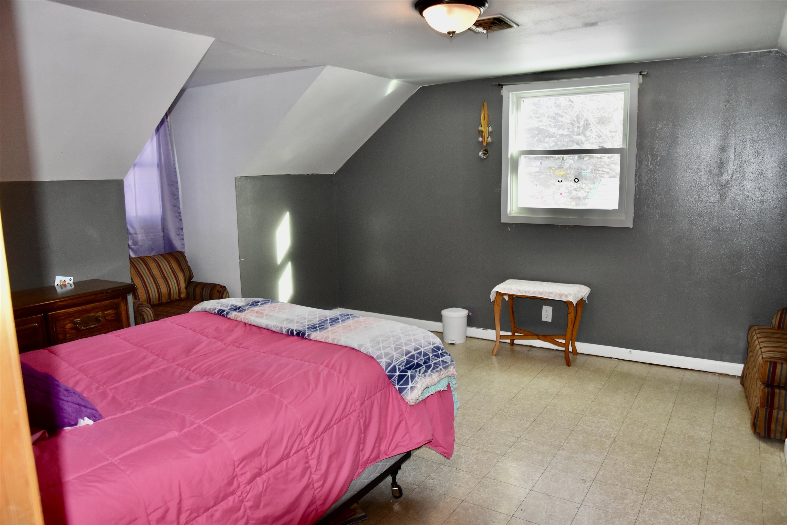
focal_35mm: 24
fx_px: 525
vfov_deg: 53.1
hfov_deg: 73.7
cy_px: 262
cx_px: 394
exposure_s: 1/80
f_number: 4.5
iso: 800
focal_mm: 16
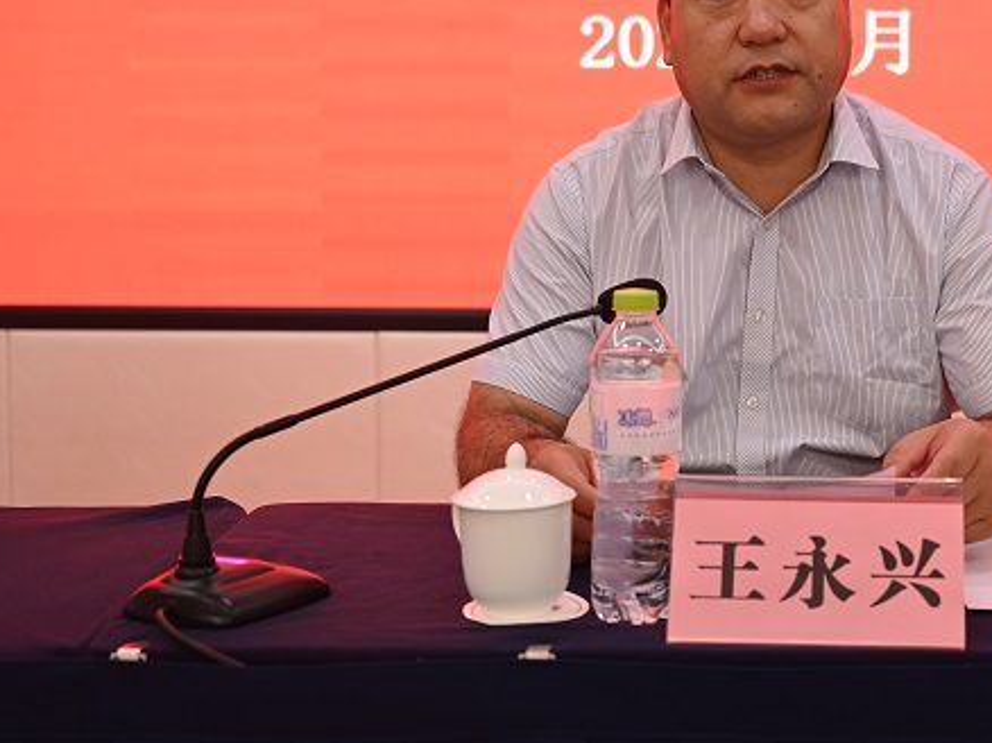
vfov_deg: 22.4
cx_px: 761
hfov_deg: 29.3
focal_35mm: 65
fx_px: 1862
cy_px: 202
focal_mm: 37
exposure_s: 1/125
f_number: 3.5
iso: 1000
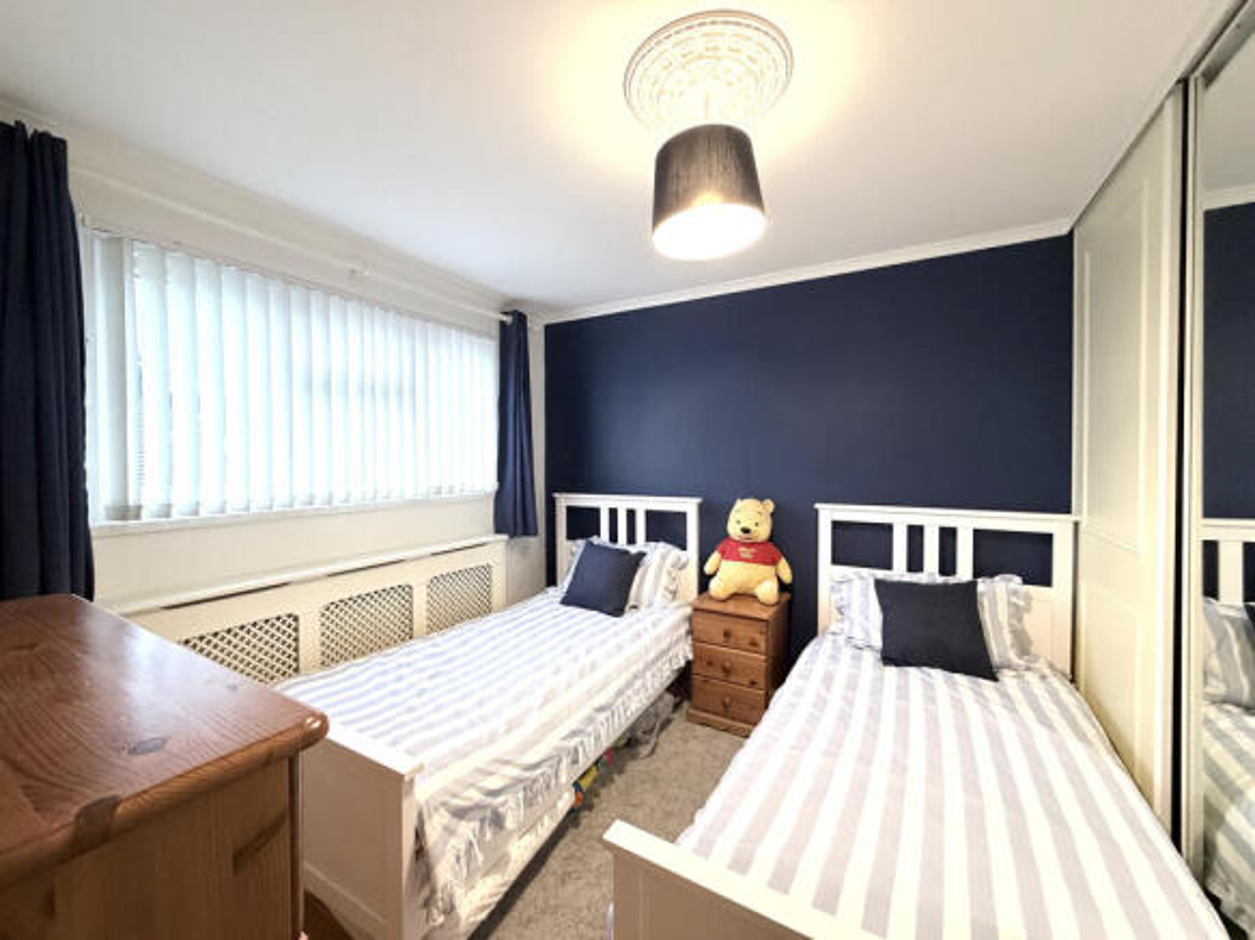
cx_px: 628
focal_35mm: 14
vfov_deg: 85.7
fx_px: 507
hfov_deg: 102.1
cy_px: 470
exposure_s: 1/50
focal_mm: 2.22
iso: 400
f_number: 2.2
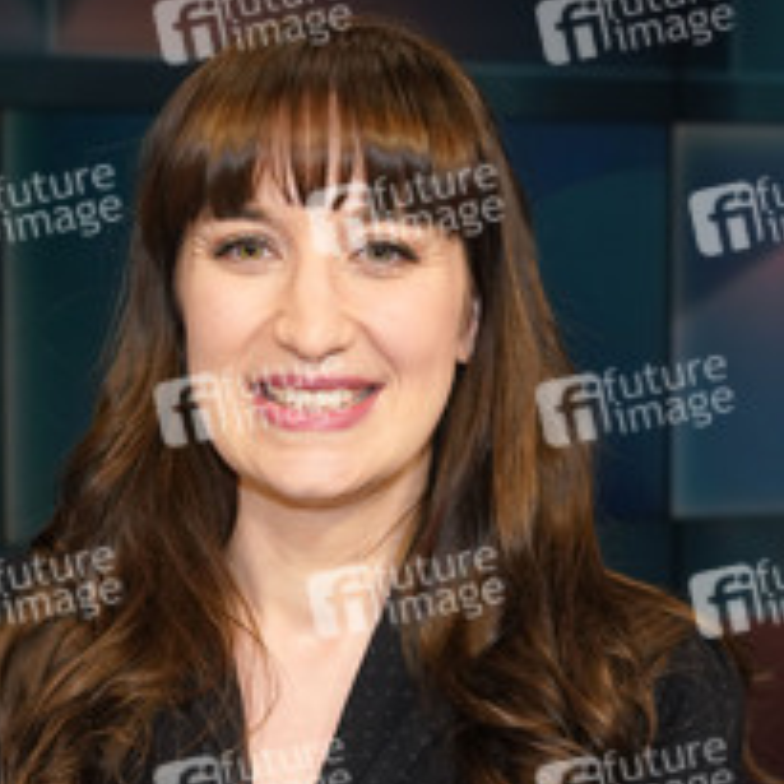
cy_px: 497
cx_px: 304
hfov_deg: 17.5
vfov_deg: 17.5
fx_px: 2537
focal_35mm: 99
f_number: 5.6
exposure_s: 1/160
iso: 2000
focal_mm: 53
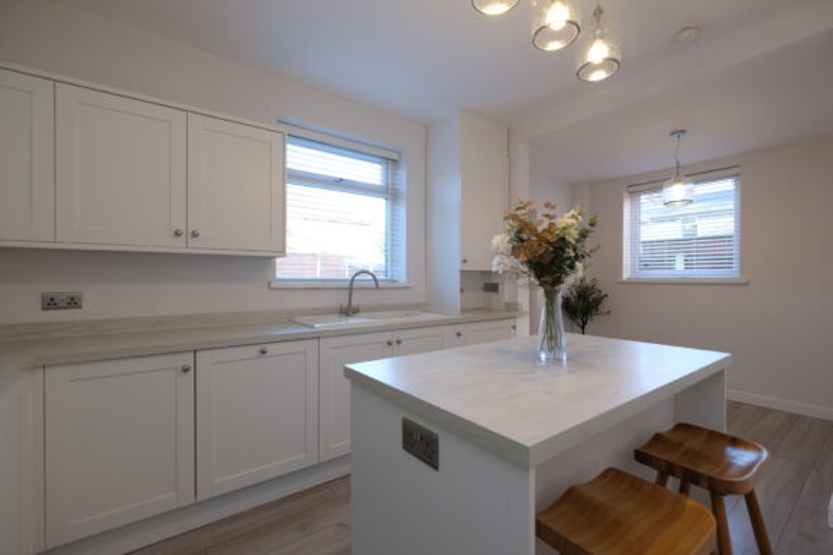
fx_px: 347
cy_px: 278
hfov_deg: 100.4
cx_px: 416
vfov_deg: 77.3
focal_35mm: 15
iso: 400
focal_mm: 10
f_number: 4
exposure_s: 1/60
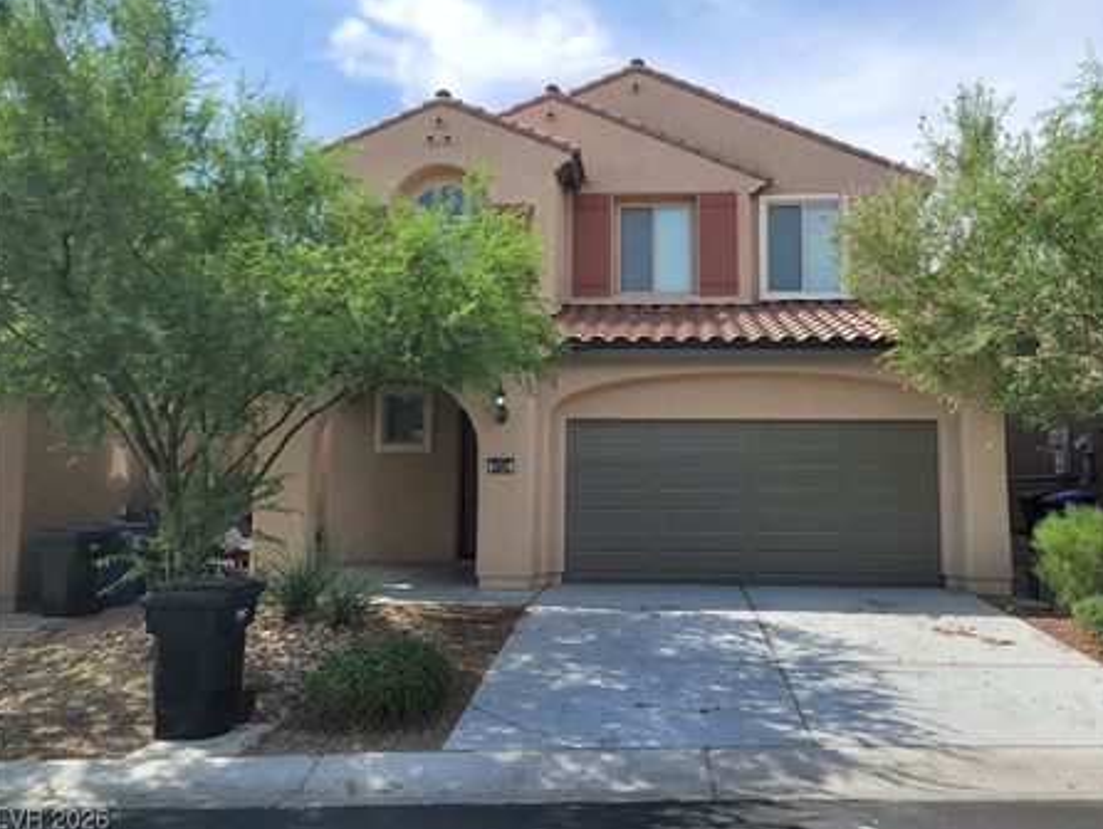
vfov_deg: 49.7
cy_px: 382
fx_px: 893
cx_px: 606
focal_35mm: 28
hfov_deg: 63.3
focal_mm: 7
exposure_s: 1/701
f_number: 1.8
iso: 20
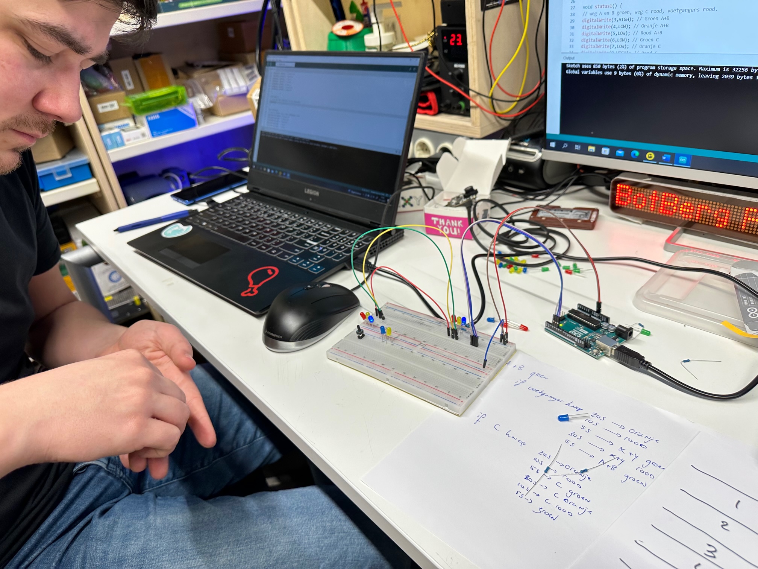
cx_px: 379
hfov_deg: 71.6
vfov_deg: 56.8
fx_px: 526
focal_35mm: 24
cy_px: 284
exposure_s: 1/100
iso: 80
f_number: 1.78
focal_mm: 6.86
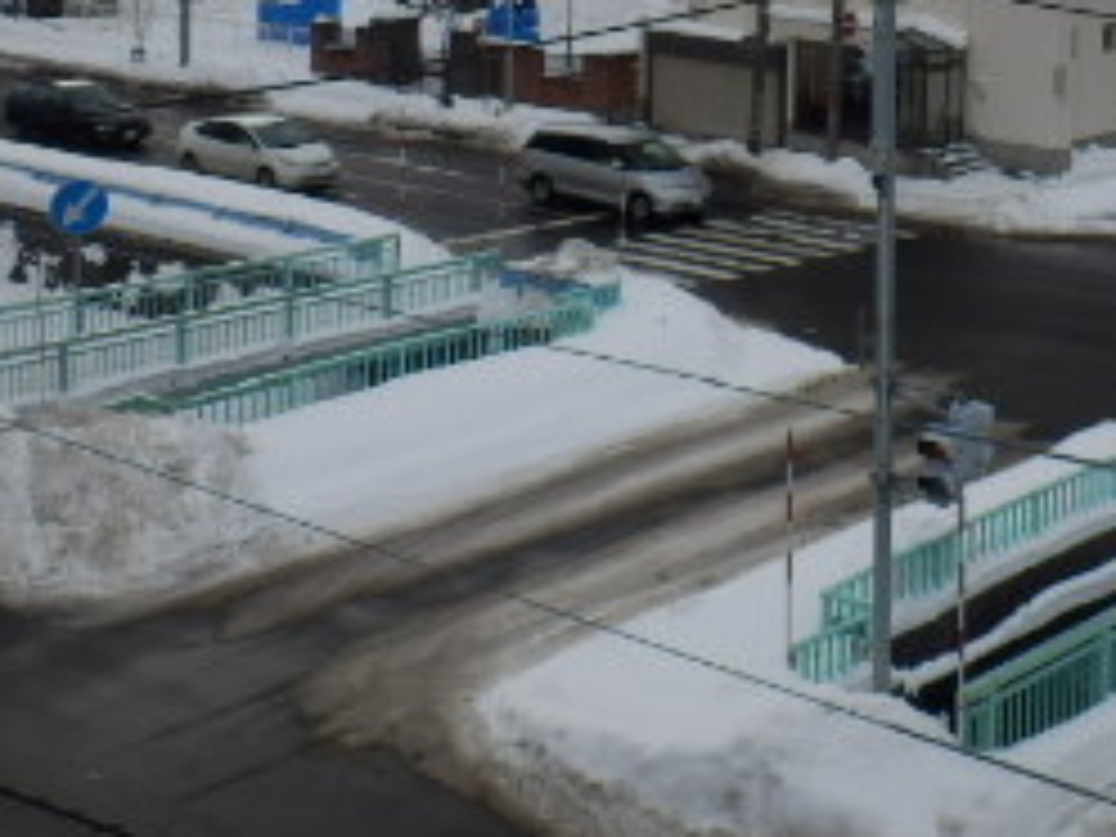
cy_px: -158
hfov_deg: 30.3
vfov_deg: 21.9
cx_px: 932
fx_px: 1999
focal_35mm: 62
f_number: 7.9
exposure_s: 1/250
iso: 80
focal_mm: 4.2
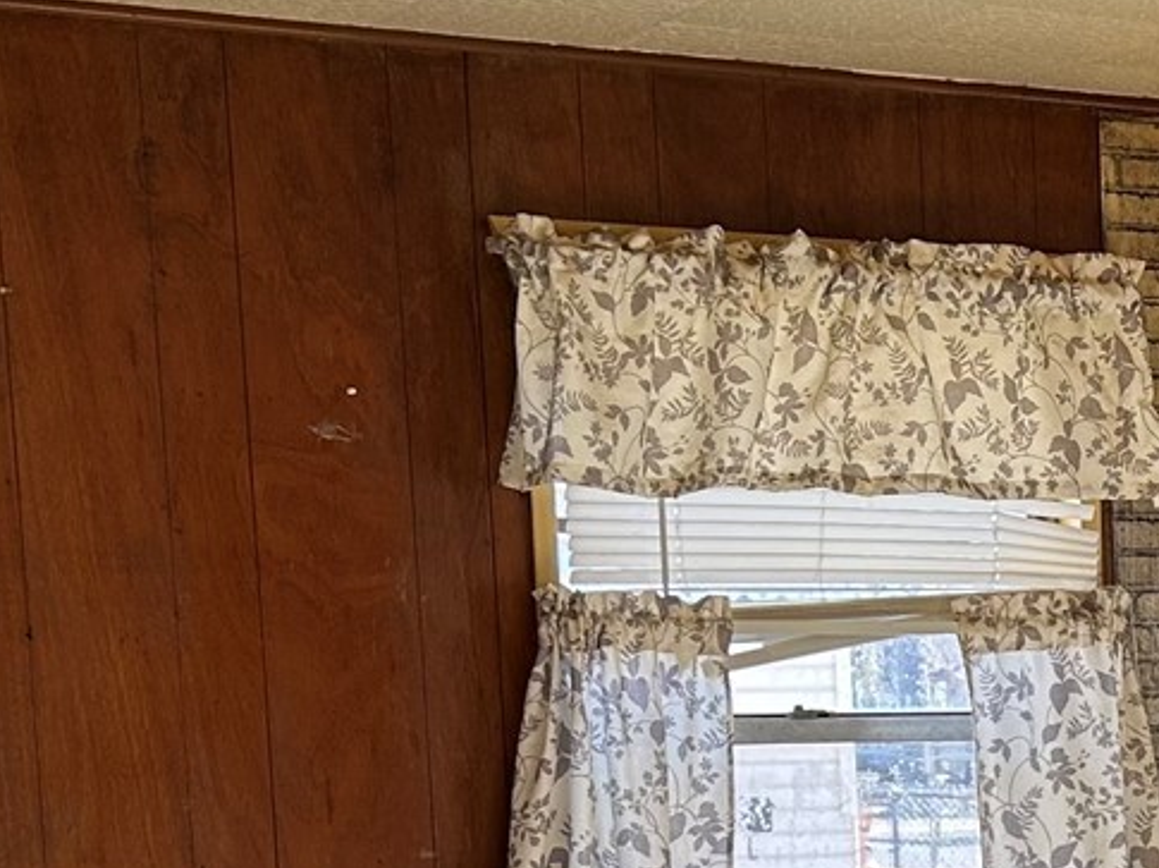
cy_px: 1131
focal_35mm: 103
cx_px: 1405
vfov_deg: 13.8
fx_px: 3446
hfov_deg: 18.1
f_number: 1.5
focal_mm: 5.7
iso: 40
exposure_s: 1/135
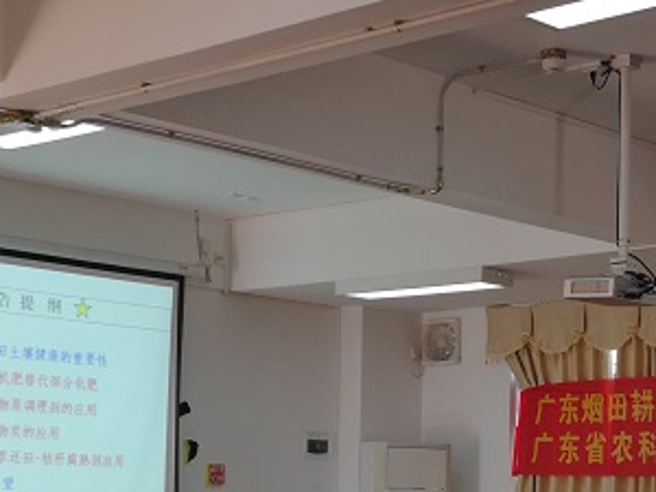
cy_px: 446
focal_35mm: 82
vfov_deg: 17.7
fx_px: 1554
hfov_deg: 23.6
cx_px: 490
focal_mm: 3.95
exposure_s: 1/100
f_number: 1.8
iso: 64
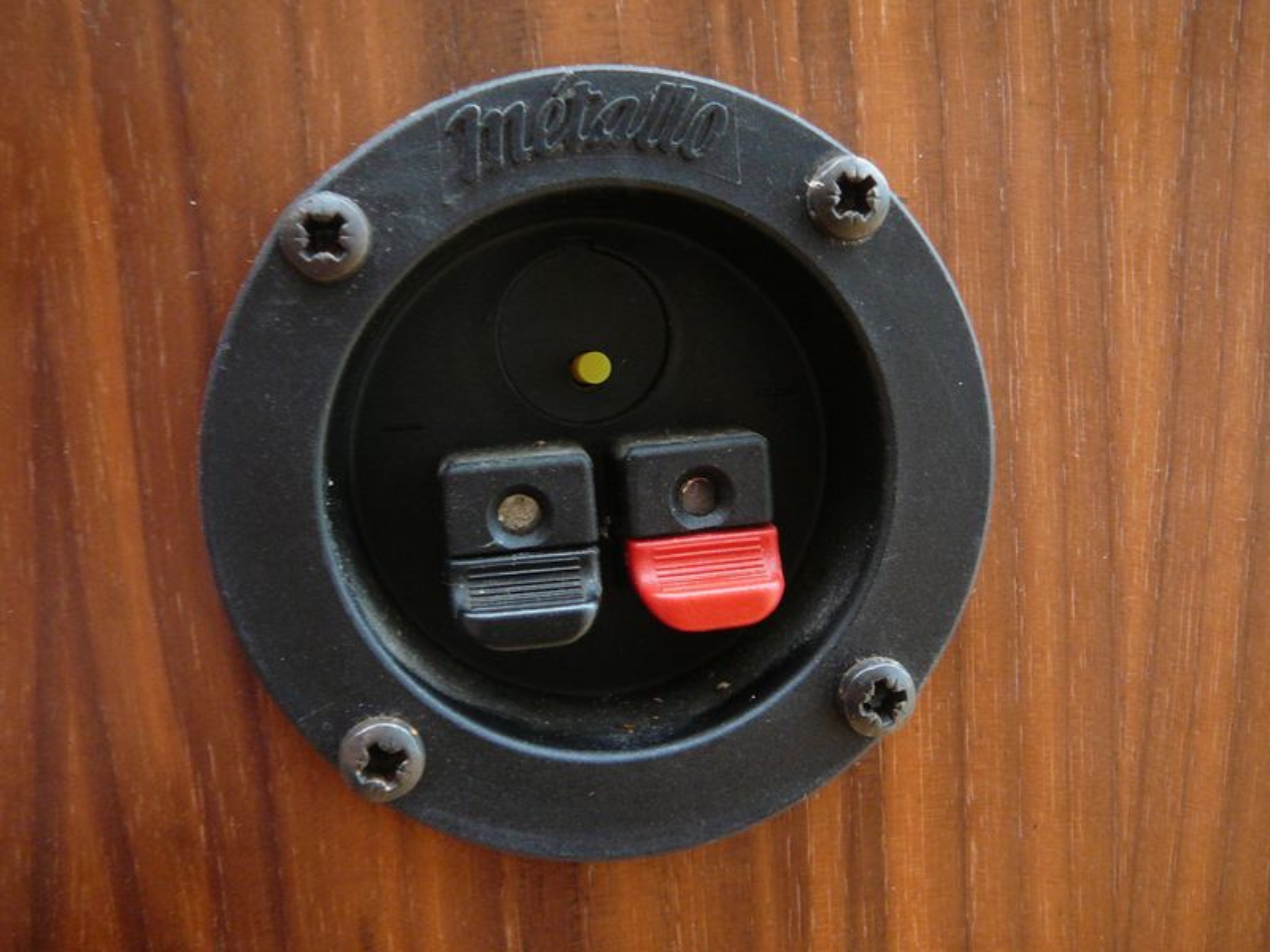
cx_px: 635
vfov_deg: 40.7
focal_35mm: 35
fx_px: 1284
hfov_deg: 52.6
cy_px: 476
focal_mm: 5.2
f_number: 2.8
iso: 200
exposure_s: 1/25
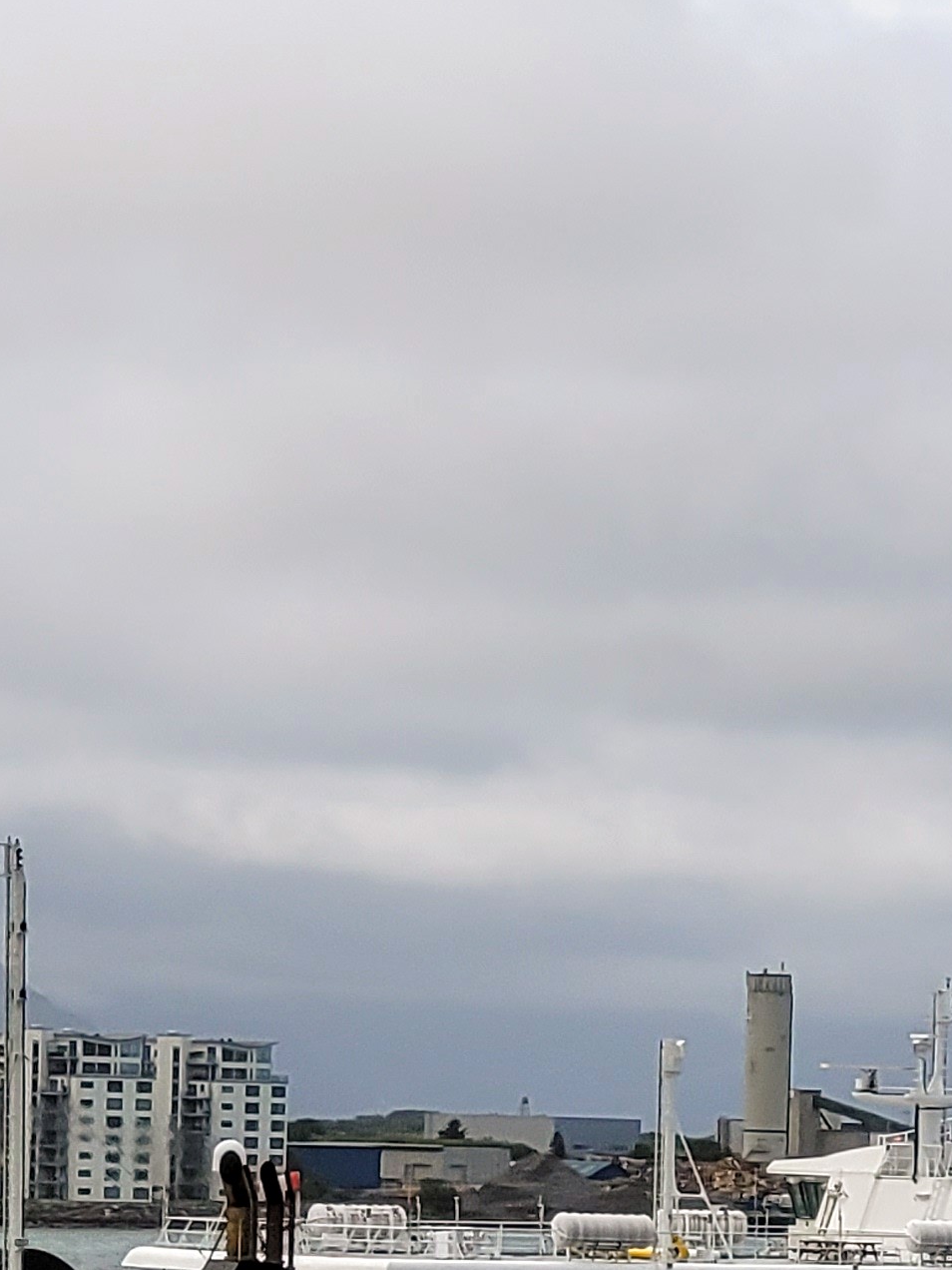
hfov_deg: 6.2
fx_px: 8837
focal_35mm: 241
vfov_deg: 8.2
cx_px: 638
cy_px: 1402
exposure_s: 1/1433
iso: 25
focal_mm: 7.12
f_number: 2.4
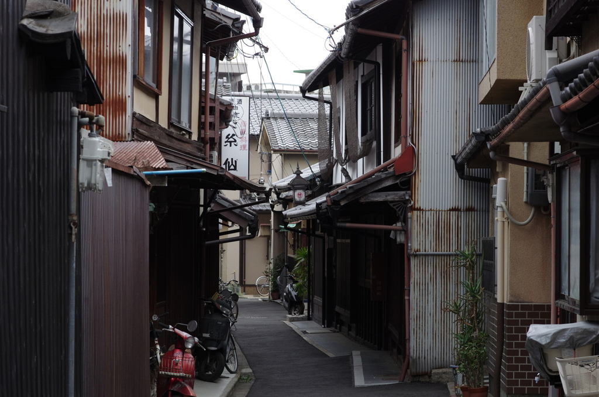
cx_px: 300
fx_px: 1743
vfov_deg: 13.0
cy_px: 198
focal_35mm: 105
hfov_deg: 19.5
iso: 800
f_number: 7.1
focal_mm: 70
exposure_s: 1/125
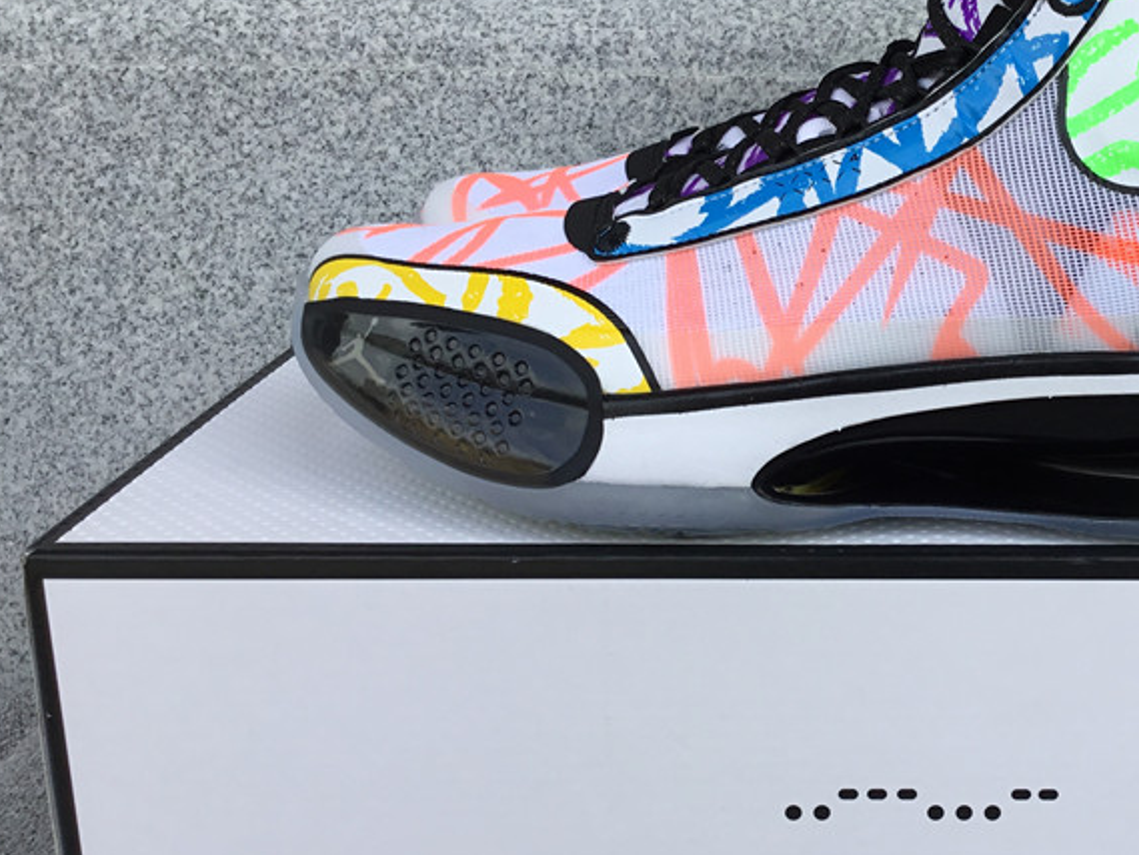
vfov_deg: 29.7
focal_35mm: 49
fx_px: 1613
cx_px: 889
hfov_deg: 37.7
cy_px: 389
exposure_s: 1/395
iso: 25
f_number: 2.4
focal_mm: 3.3
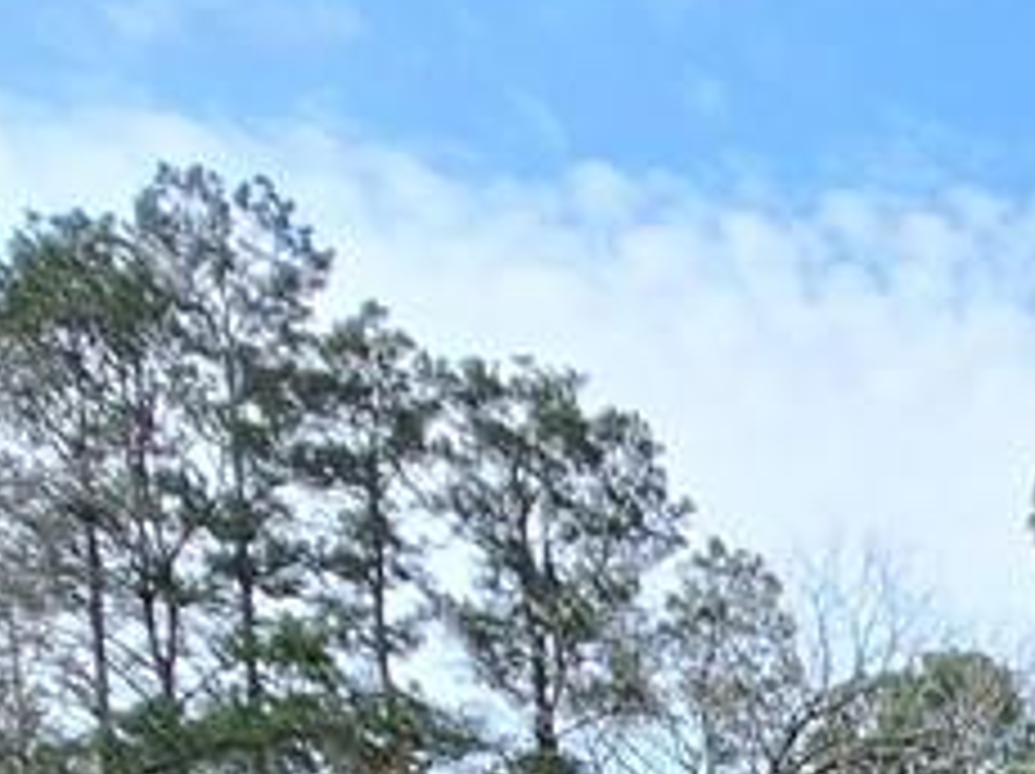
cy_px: 1377
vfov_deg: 19.3
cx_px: 1332
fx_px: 1732
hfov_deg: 27.8
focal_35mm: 58
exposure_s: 1/843
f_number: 2.2
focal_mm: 1.74
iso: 40
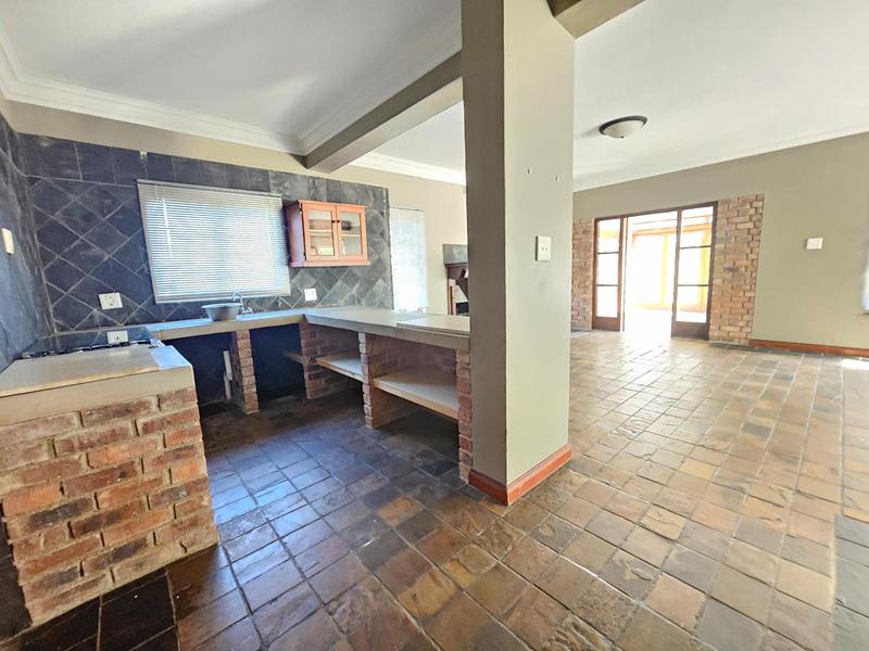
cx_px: 434
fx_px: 326
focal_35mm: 13
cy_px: 326
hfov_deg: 106.2
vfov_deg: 89.9
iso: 2500
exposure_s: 1/24
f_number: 2.2
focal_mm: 2.2
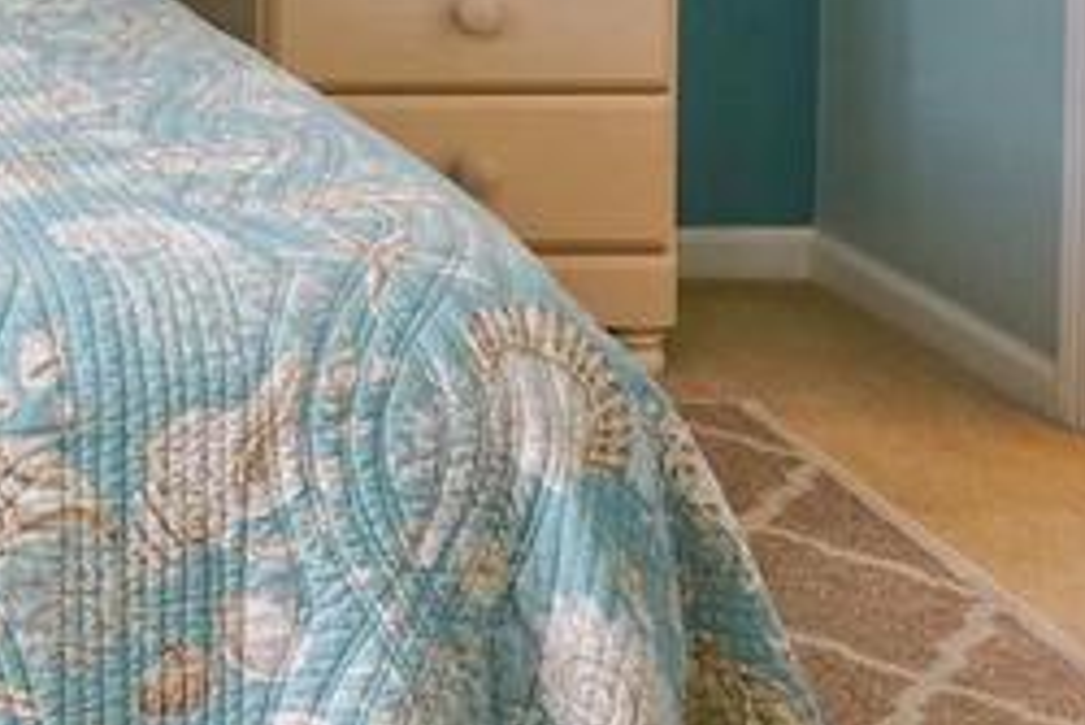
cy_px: -521
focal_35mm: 92
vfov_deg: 13.5
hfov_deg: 19.1
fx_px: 2774
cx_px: -603
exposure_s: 1/160
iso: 800
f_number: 4
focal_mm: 16
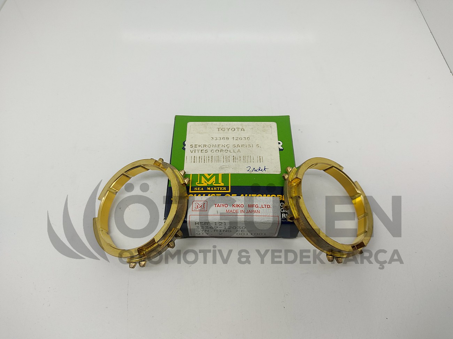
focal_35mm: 26
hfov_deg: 67.3
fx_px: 340
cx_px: 226
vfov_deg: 53.1
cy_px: 170
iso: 102
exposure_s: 1/60
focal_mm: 4.74
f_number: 1.79
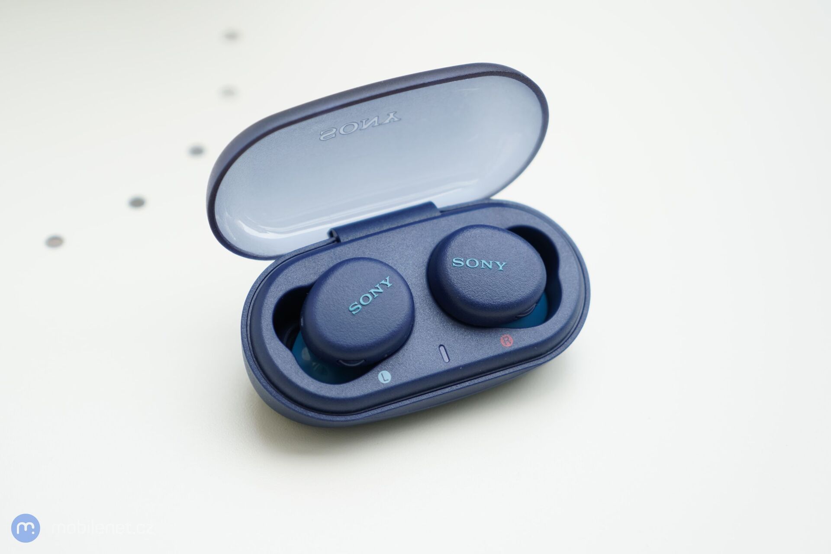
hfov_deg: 28.8
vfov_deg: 19.5
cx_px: 416
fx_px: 1616
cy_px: 277
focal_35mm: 70
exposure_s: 1/160
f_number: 4
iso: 100
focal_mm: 70
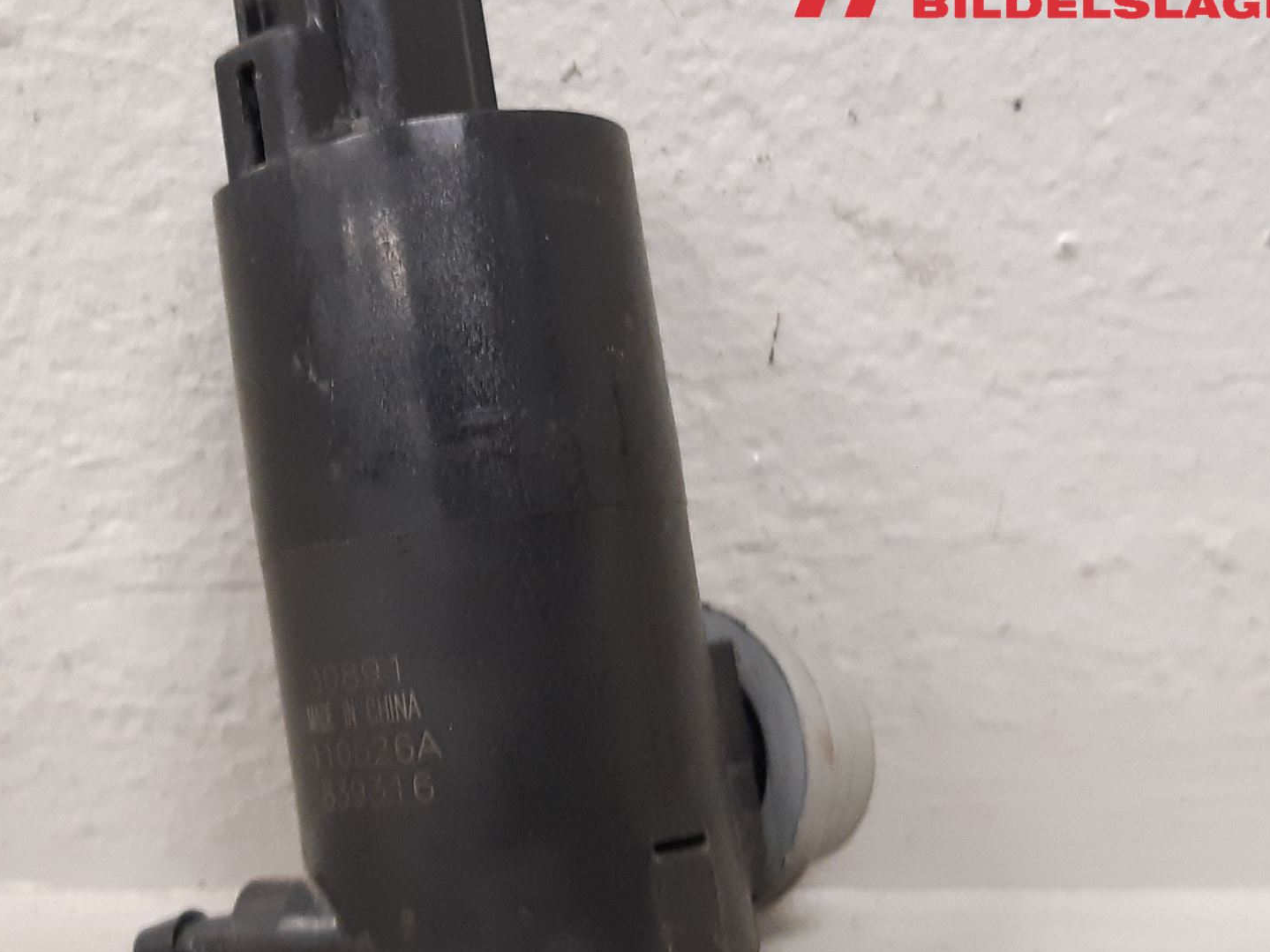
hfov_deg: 49.3
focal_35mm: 37
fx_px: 1357
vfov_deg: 38.6
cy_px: 546
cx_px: 432
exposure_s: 1/33
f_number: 1.7
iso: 250
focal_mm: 3.93
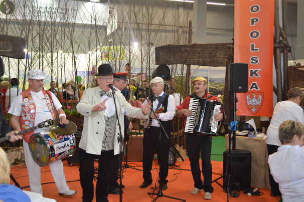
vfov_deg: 34.2
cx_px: 152
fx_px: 329
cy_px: 101
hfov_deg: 49.6
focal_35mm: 39
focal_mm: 26
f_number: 4.2
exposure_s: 1/60
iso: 400
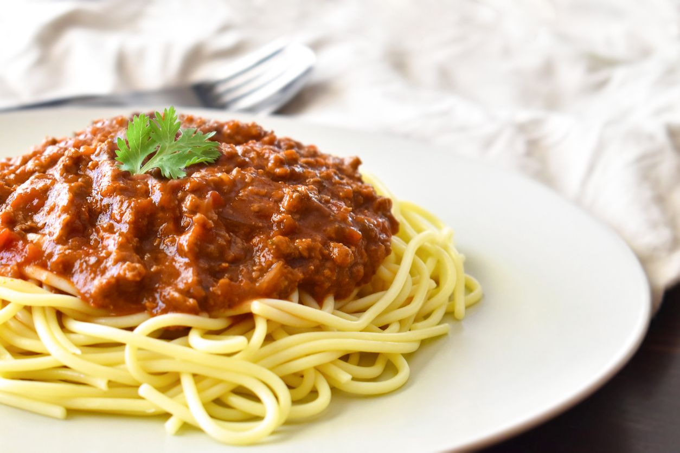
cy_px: 226
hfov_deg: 24.6
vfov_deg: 16.6
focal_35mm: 82
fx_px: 1558
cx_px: 340
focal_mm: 55
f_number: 6.3
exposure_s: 1/80
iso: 800
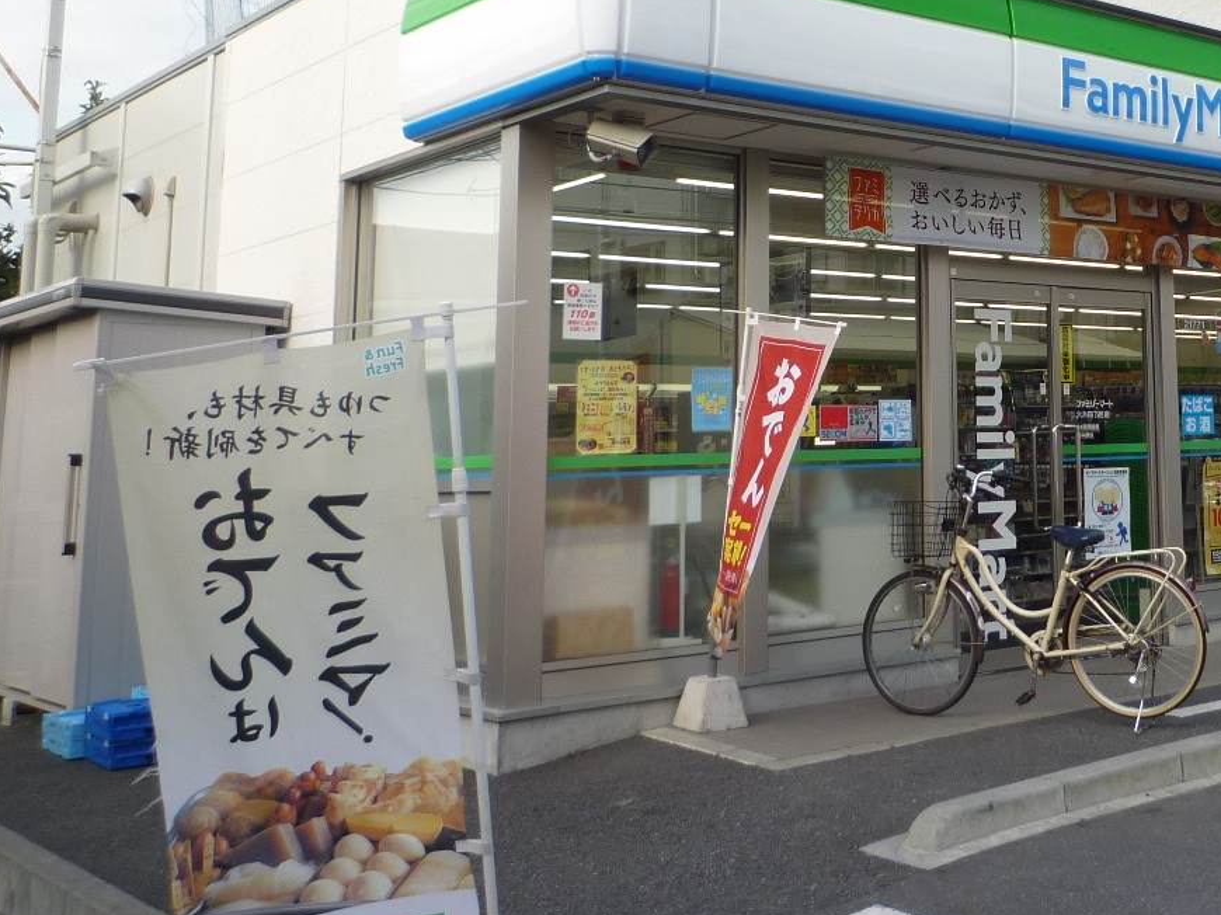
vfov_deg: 30.8
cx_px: 1117
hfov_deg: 38.2
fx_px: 1622
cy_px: 201
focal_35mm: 46
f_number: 2.8
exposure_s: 1/250
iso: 80
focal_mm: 4.4
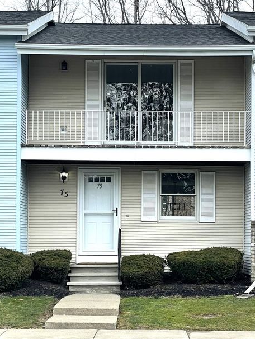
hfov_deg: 25.7
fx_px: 559
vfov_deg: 33.7
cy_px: 156
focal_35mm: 57
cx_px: 135
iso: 25
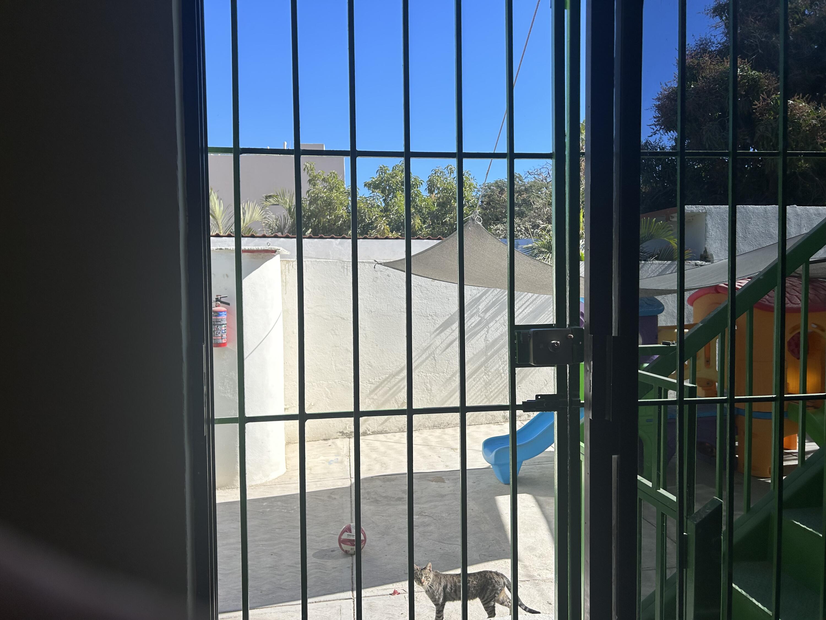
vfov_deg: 53.1
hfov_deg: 67.3
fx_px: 620
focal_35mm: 26
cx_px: 413
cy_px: 310
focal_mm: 5.7
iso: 50
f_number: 1.5
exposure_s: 1/3831
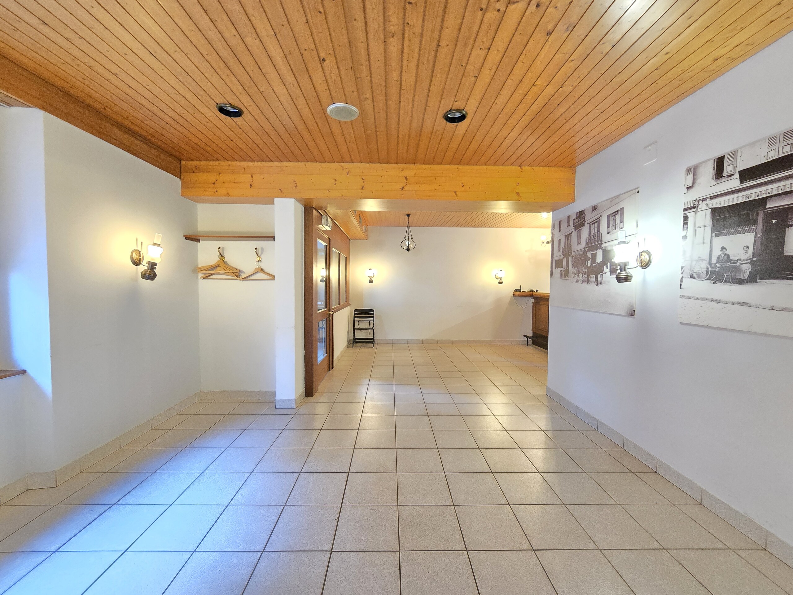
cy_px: 298
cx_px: 396
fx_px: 298
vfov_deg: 89.9
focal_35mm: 13
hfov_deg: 106.2
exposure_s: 1/50
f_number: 2.2
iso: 1250
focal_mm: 2.2
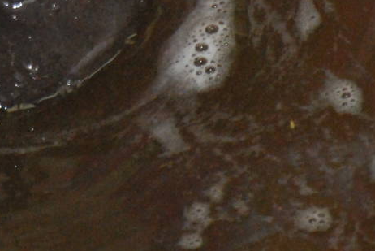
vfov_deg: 0.9
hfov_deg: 1.3
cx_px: -76
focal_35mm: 1558
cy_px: -115
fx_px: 16244
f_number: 5.6
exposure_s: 1/125
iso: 1600
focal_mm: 300
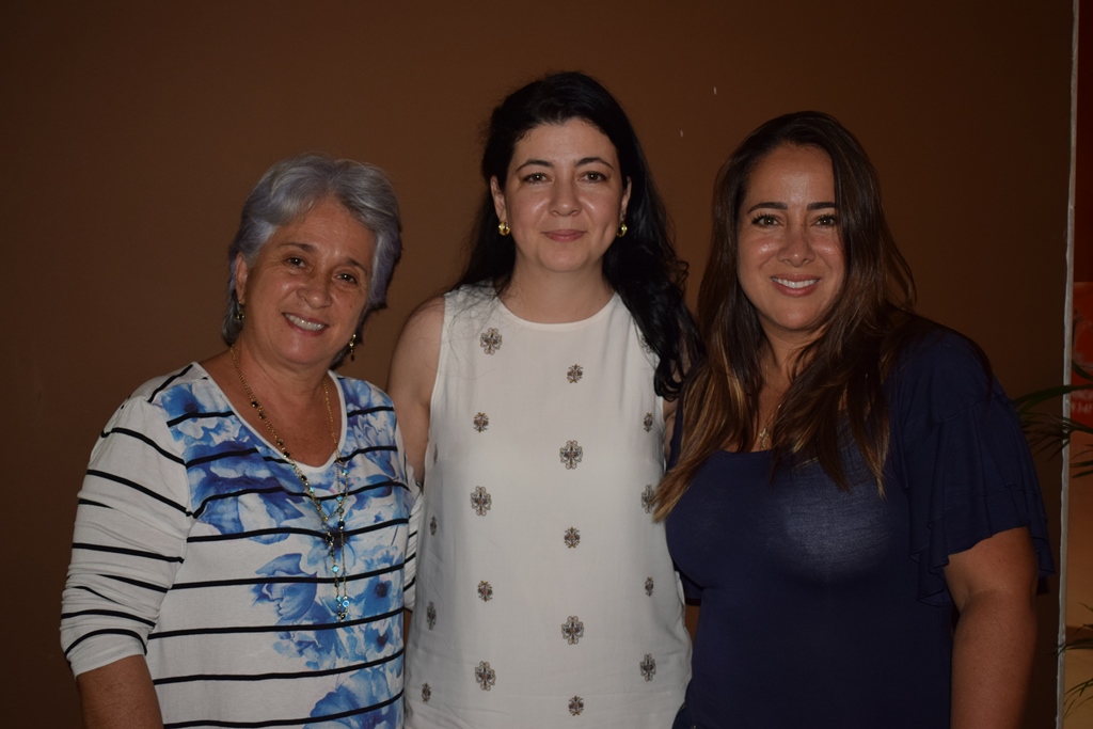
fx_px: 1457
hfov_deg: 41.1
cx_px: 546
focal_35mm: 48
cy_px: 364
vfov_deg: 28.1
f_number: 4.5
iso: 400
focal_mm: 32
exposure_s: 1/160
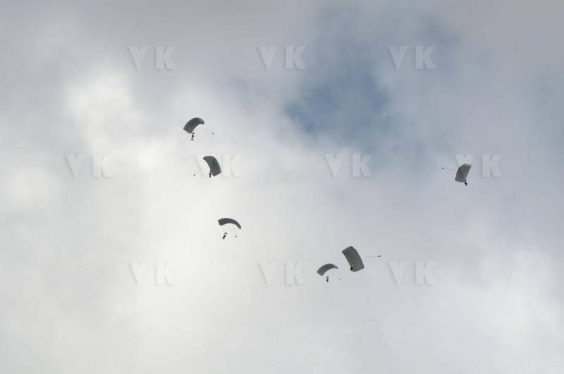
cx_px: 282
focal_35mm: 300
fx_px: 4691
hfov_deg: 6.9
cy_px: 187
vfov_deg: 4.6
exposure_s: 1/400
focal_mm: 200
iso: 200
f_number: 8
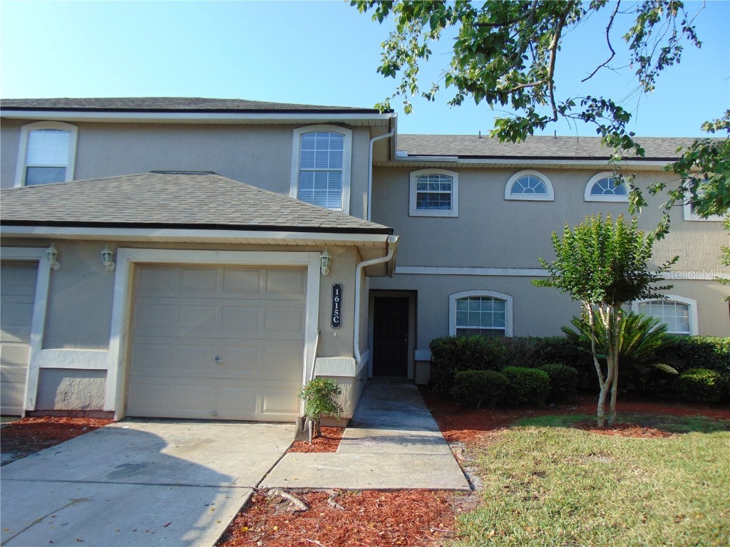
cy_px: 274
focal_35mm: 25
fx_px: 527
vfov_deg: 54.9
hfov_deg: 69.4
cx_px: 365
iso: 80
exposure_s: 1/500
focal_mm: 4.5
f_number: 3
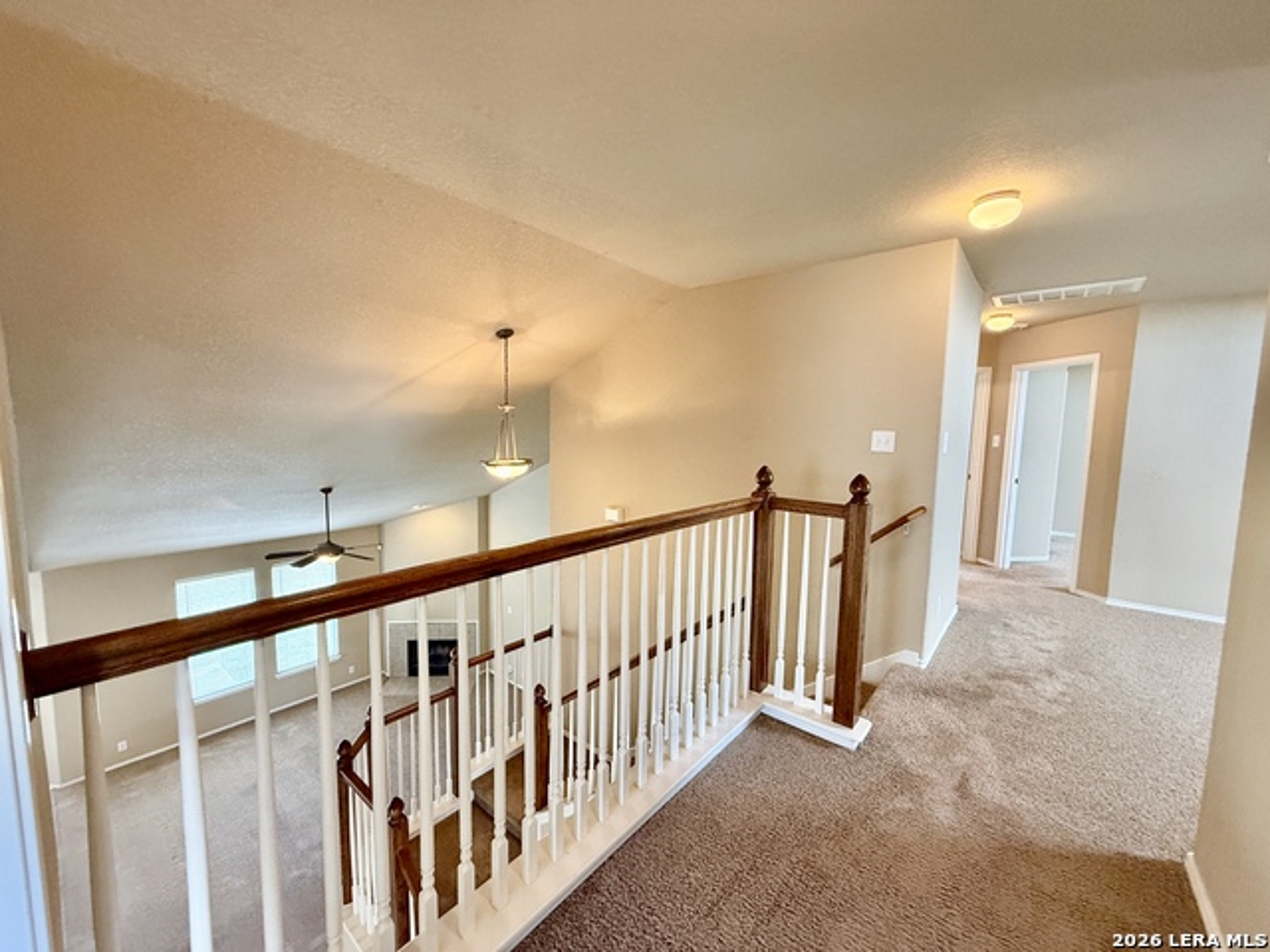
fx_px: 514
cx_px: 635
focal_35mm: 14
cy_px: 476
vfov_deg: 85.7
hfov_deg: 102.1
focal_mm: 2.22
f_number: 2.2
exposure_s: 1/60
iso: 500
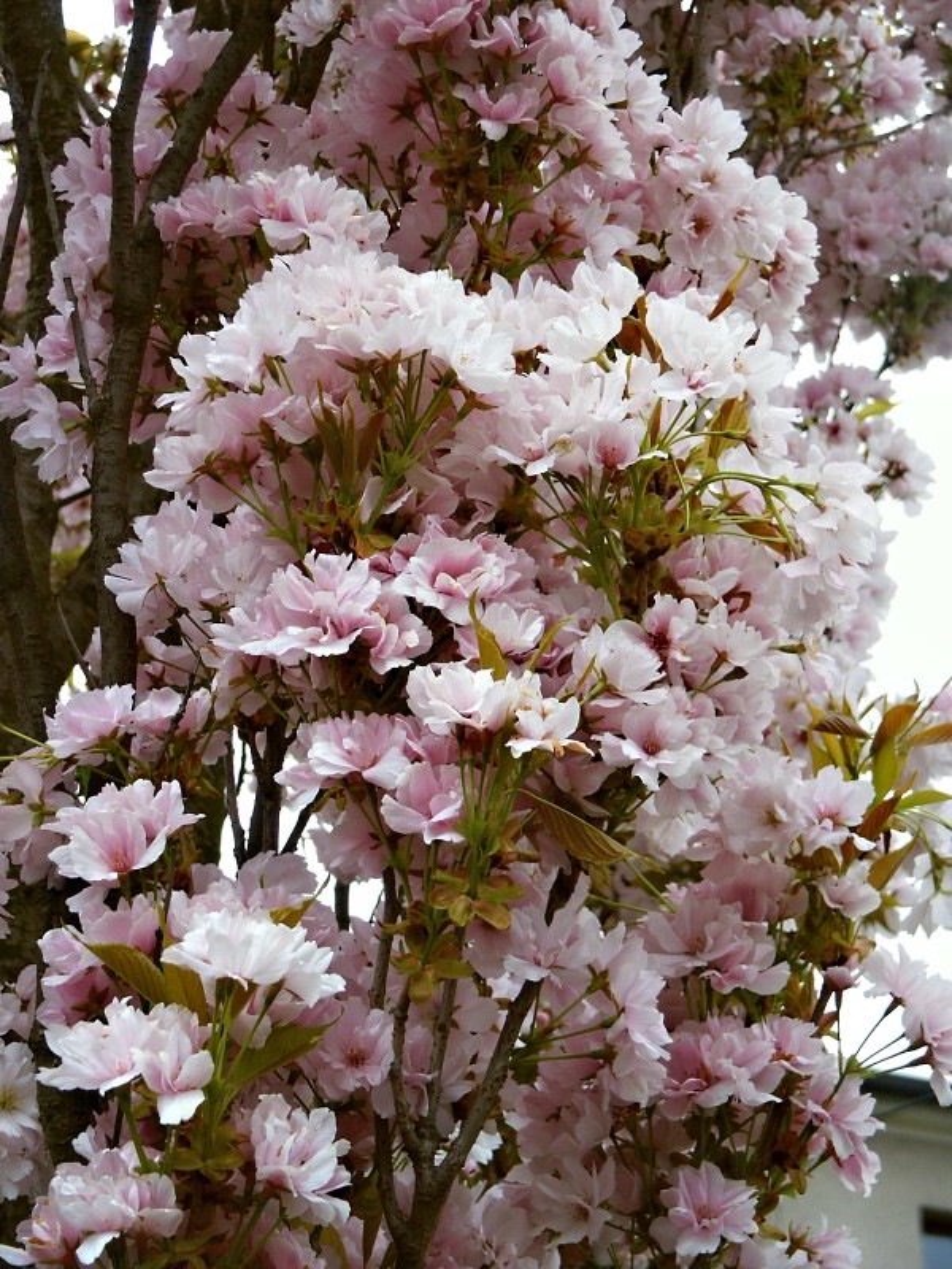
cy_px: 634
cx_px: 476
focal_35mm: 78
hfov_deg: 18.9
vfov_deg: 25.0
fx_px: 2860
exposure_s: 1/180
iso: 64
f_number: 3.6
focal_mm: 15.54
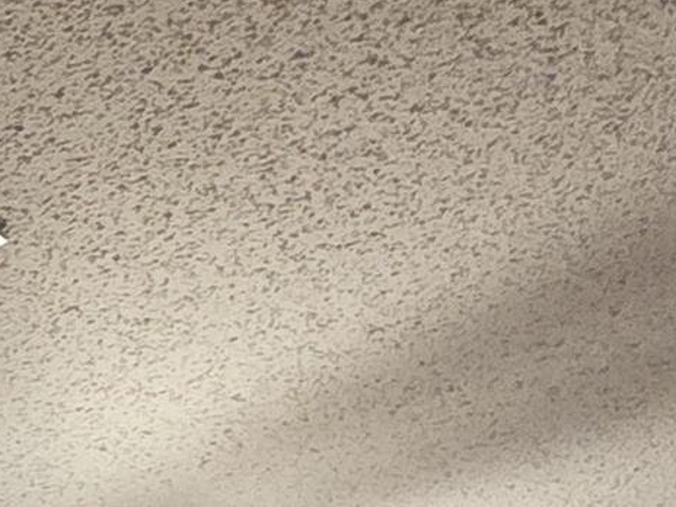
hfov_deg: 21.0
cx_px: -159
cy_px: 1509
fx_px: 1679
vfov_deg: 11.1
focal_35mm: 86
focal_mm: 2.2
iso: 400
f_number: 2.2
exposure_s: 1/60
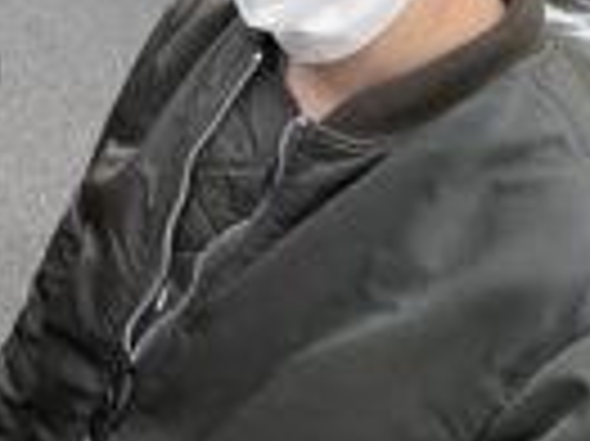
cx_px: -97
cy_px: -74
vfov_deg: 20.9
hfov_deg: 26.5
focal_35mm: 66
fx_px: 1124
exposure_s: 1/60
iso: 160
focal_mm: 2.71
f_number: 2.2
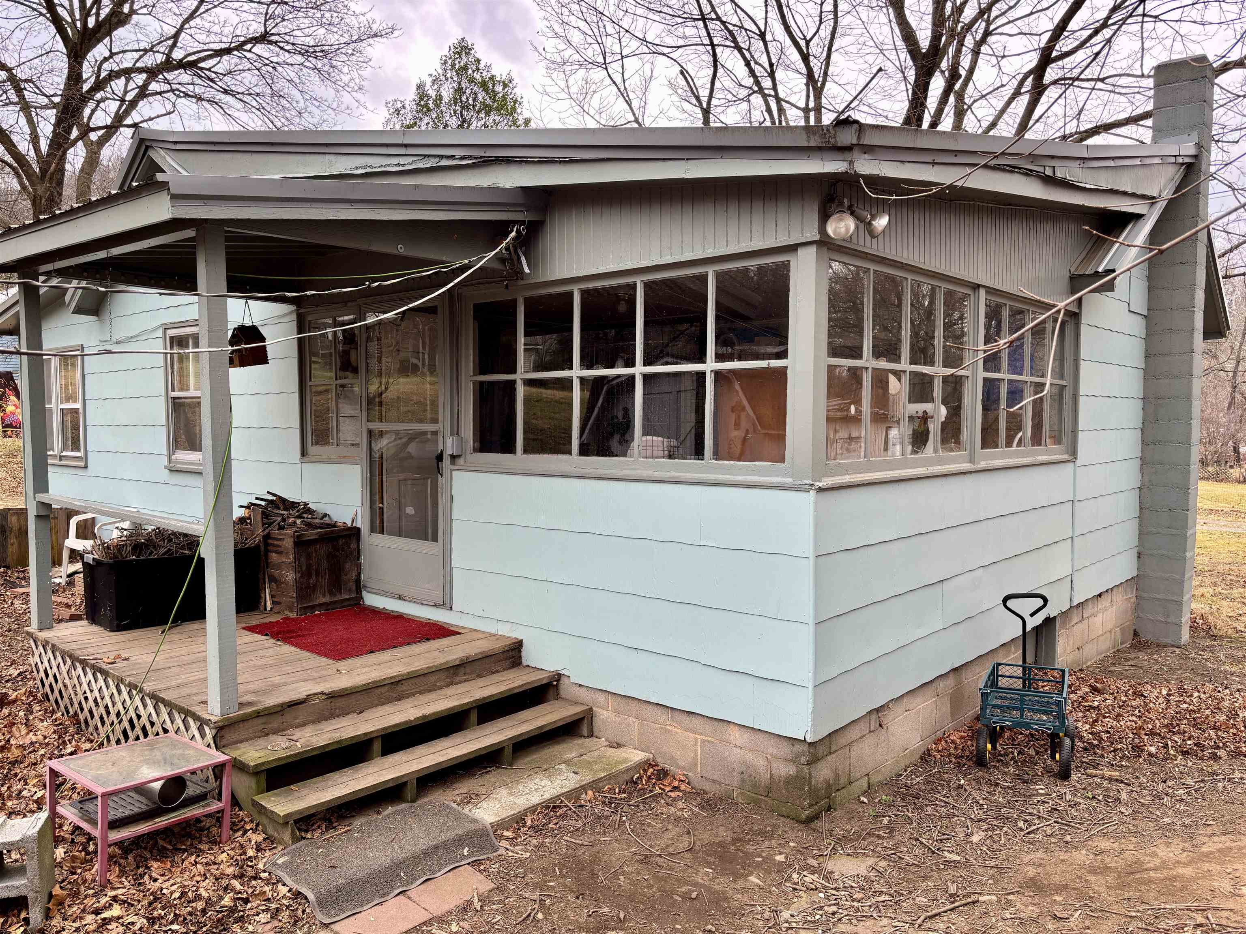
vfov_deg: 53.1
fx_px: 936
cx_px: 623
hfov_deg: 67.3
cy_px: 467
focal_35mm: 26
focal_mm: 5.96
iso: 40
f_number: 1.6
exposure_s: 1/164
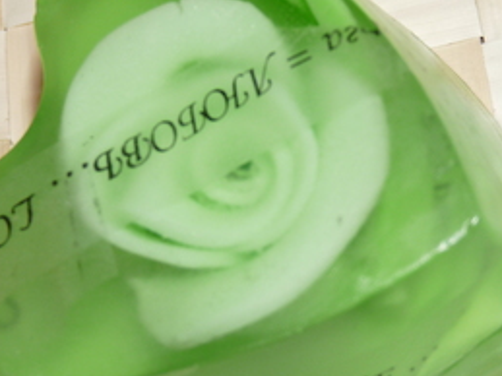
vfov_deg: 10.5
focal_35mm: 141
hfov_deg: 14.0
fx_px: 2044
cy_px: 217
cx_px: 244
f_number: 3.4
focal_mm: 14.4
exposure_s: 1/40
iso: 100
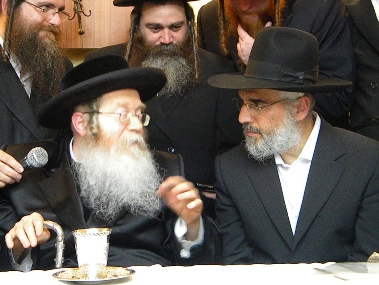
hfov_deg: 29.0
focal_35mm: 67
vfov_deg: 21.9
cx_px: 190
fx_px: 734
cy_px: 142
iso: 1716
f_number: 4.3
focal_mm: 12.2
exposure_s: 1/66.4
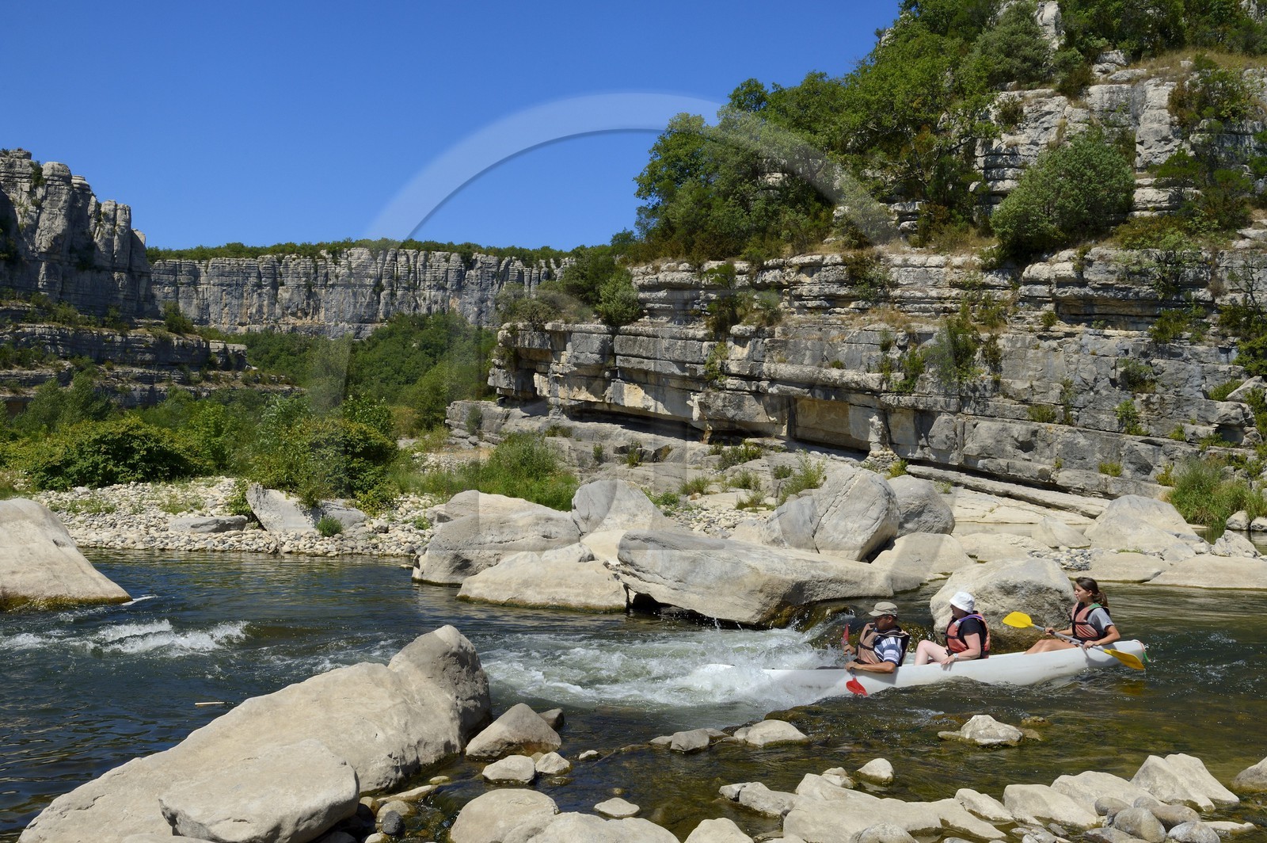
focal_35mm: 32
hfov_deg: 58.8
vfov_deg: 41.0
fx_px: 1125
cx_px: 634
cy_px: 422
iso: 200
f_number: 14
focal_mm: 32
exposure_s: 1/320
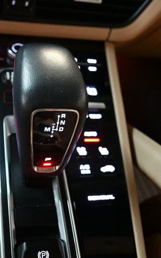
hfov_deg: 30.2
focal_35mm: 42
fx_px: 295
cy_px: 131
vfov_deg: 47.2
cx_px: 47
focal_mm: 18
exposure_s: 1/60
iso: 4000
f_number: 3.5
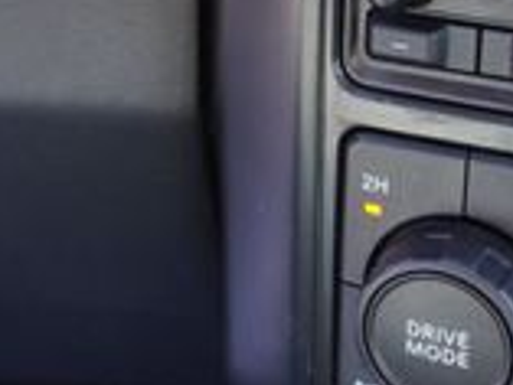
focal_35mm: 94
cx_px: 229
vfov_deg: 15.1
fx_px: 1394
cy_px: -108
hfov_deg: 20.8
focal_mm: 16
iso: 320
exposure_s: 1/60
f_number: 4
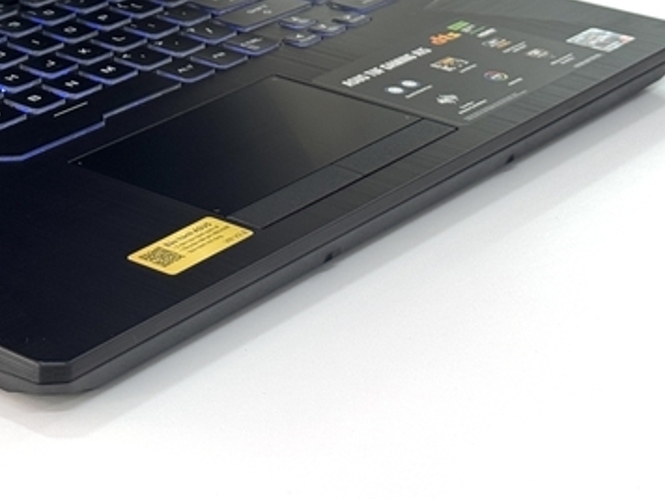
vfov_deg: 13.4
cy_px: -56
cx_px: 35
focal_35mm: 108
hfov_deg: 17.9
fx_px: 2075
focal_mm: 6.76
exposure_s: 1/121
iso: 64
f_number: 1.78
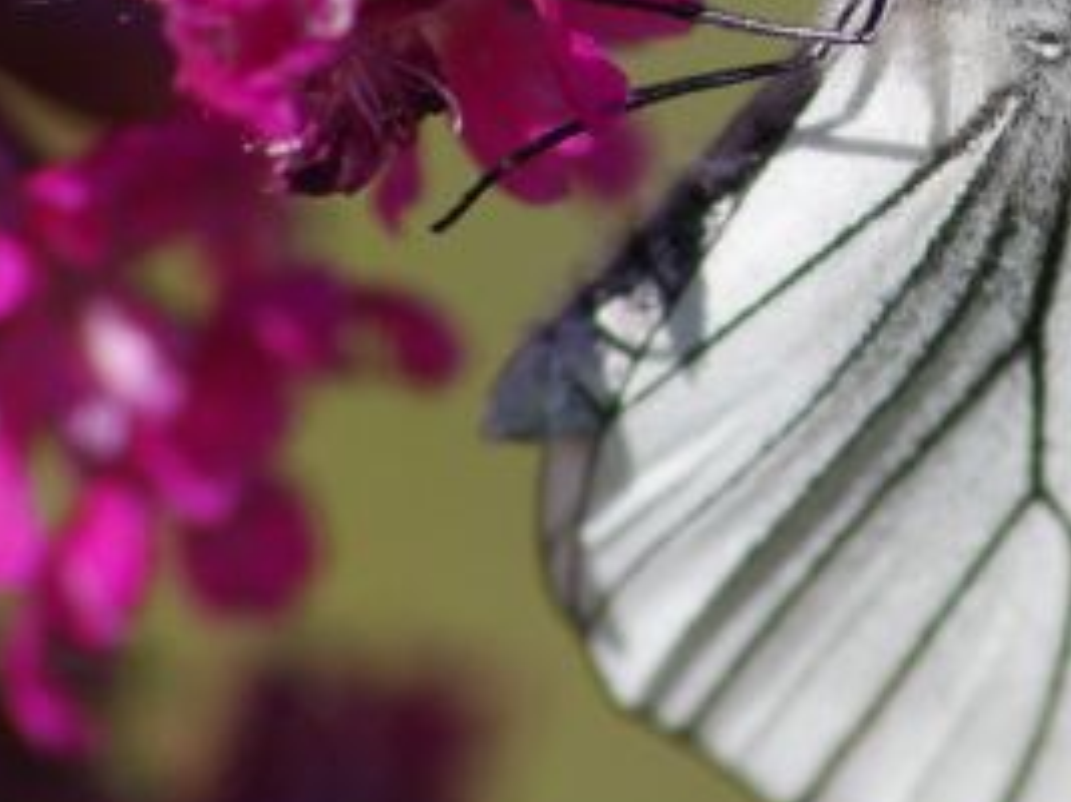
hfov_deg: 1.7
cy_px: -10
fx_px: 35966
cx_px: 1075
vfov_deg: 1.3
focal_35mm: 1163
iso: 200
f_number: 8
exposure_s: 1/750
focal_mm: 210
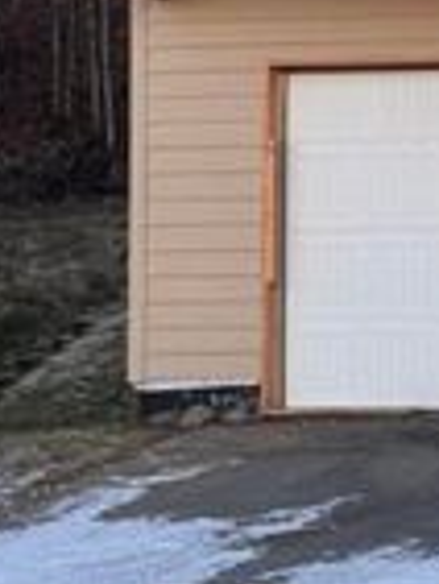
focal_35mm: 227
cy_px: -35
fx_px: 3833
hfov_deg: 6.4
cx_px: 874
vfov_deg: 8.7
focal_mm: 6.76
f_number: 1.78
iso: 125
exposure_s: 1/60
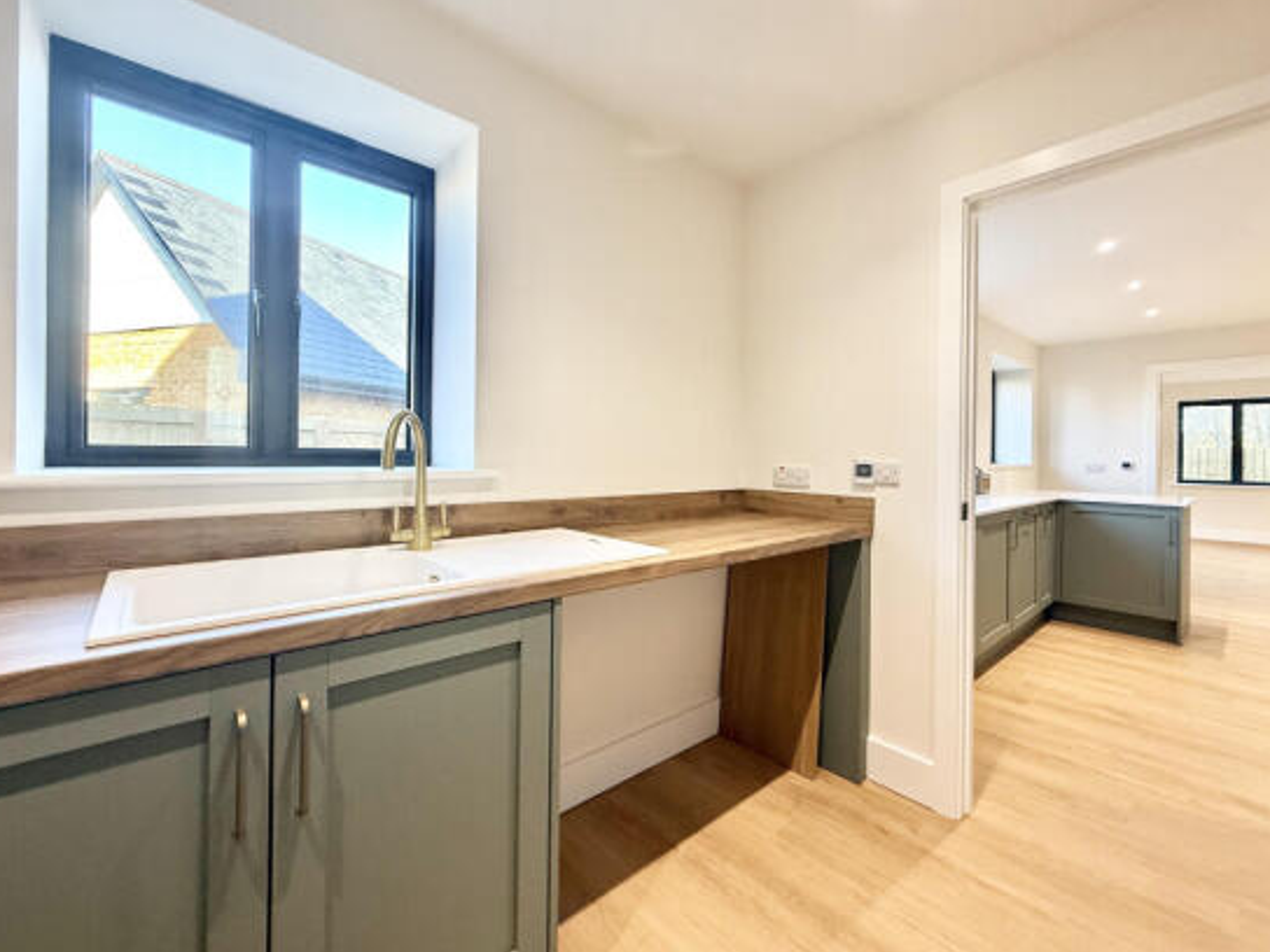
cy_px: 454
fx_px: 550
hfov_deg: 98.1
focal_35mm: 15
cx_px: 669
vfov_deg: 81.7
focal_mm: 2.22
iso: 125
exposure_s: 1/99
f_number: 2.2
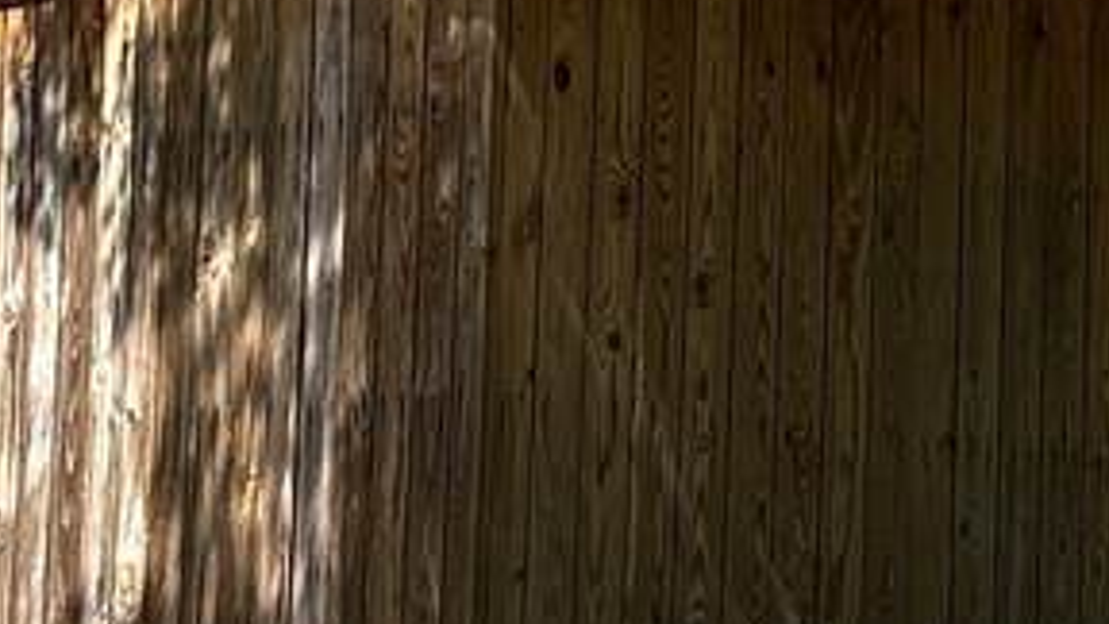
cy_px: 185
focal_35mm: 160
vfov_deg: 7.6
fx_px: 4705
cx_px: 893
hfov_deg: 13.4
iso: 50
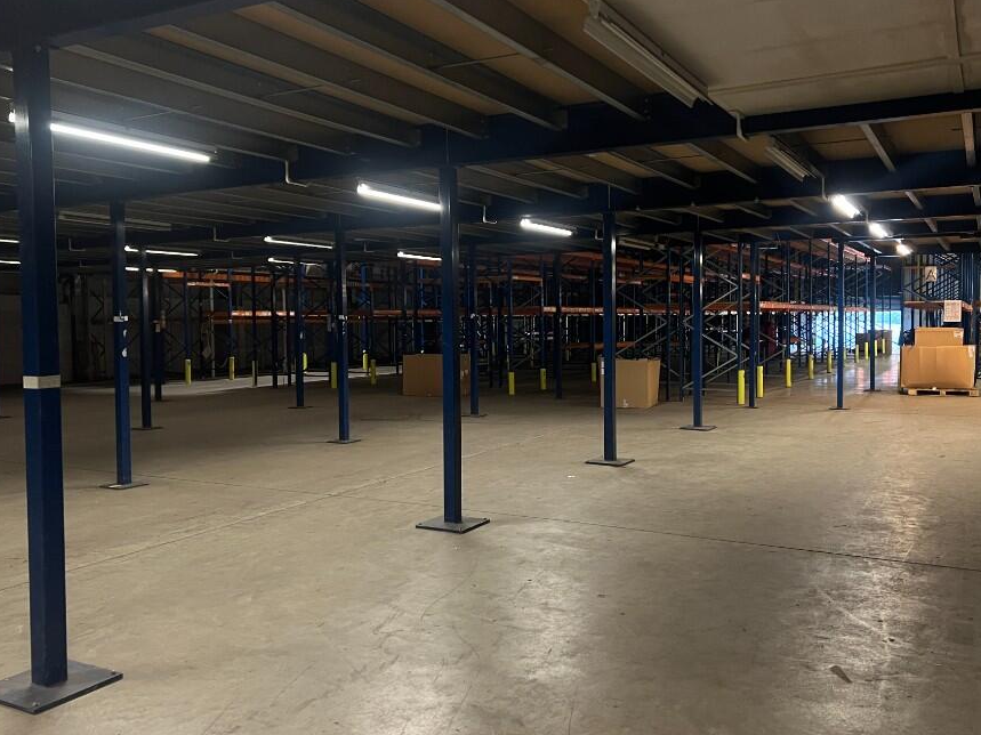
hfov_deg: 58.3
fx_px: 878
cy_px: 352
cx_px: 516
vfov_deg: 45.4
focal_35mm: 31
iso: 250
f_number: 1.5
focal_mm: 5.7
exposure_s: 1/50
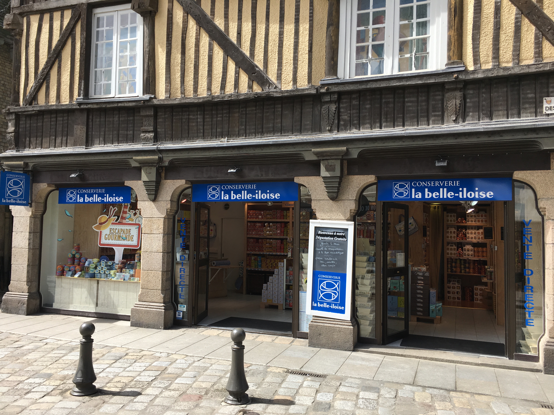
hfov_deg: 61.7
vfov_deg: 48.2
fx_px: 464
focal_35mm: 29
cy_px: 208
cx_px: 277
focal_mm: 4.15
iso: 25
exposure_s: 1/534
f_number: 2.2
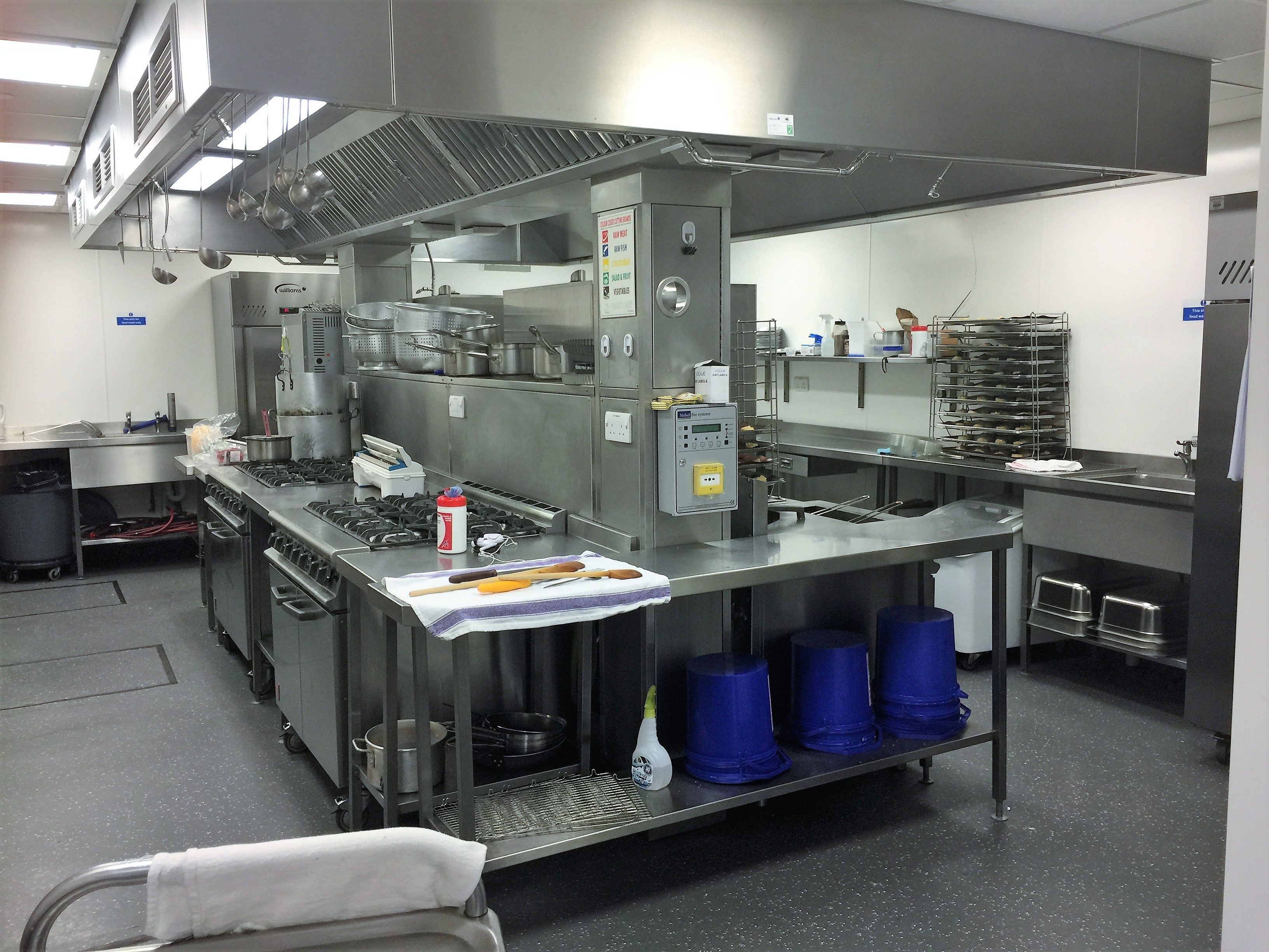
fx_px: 1063
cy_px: 476
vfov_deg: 48.2
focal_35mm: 29
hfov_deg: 61.7
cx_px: 634
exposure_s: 1/33
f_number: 2.2
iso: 40
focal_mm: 4.15
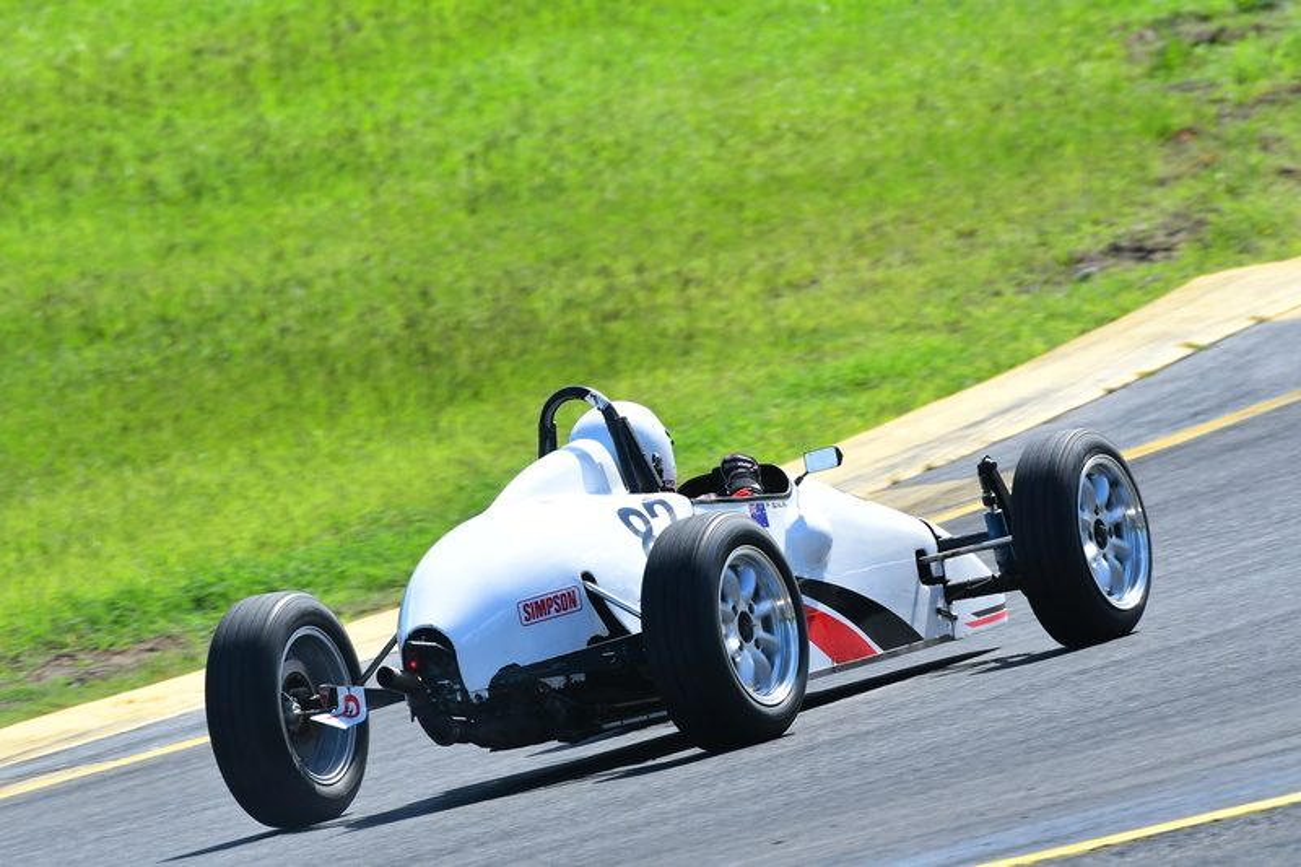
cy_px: 434
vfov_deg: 2.3
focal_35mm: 600
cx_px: 650
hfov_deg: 3.4
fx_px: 21677
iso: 500
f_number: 9
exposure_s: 1/640
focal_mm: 400
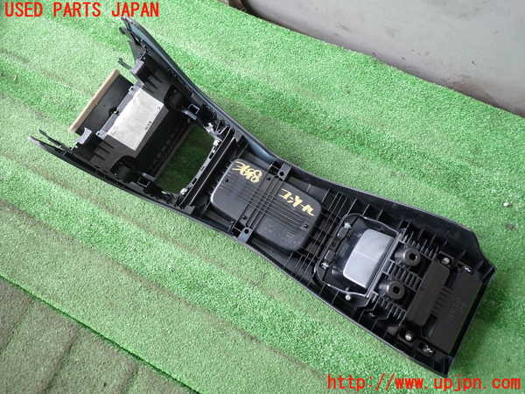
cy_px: 197
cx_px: 262
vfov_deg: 54.9
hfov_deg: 69.4
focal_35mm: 25
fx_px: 379
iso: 200
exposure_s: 1/40
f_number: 2
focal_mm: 4.5
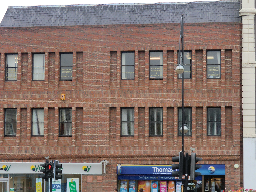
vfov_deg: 16.2
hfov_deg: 21.5
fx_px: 673
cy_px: 110
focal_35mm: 91
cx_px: 112
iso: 64
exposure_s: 1/100
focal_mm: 13.6
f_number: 4.6
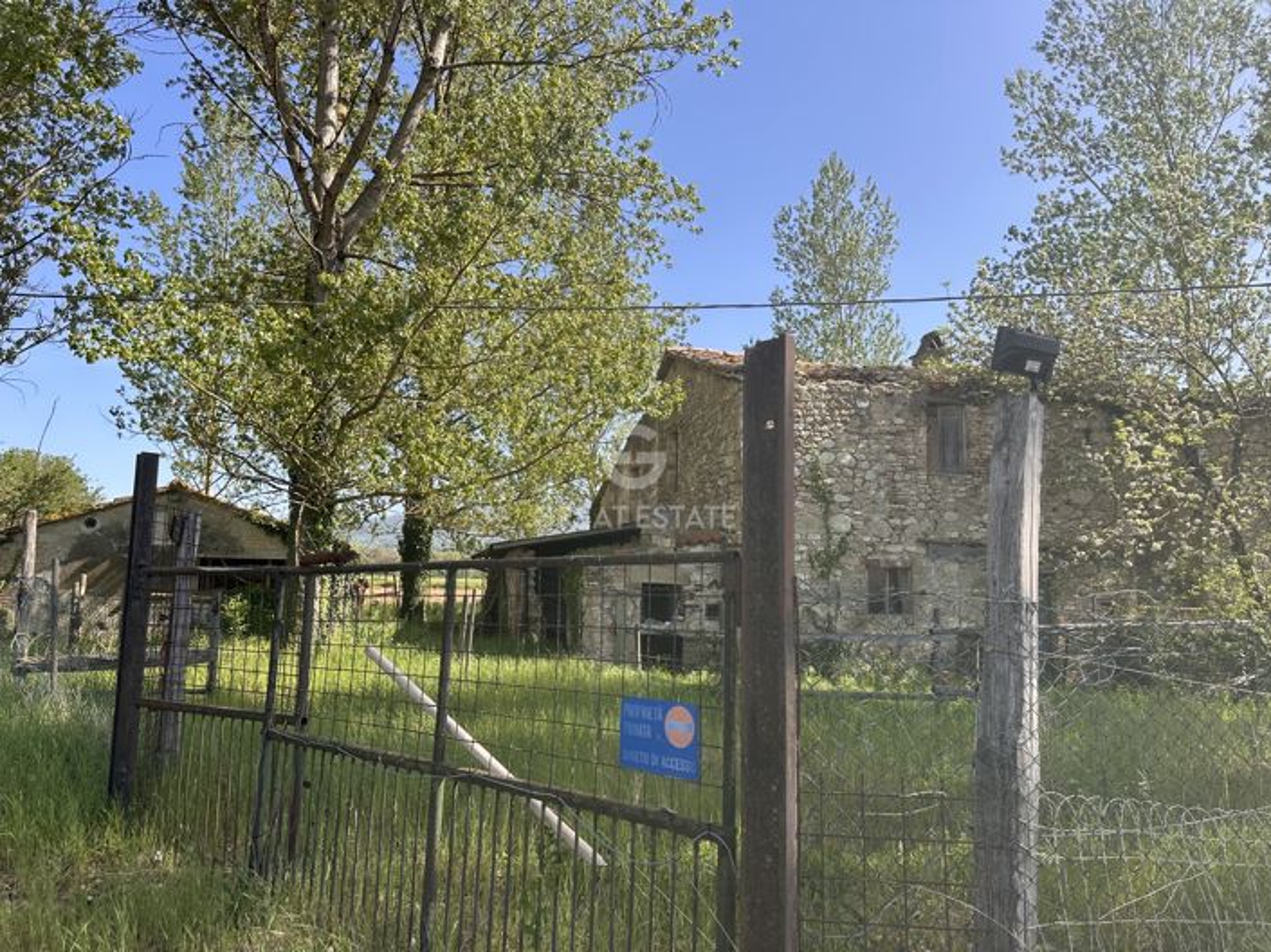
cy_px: 476
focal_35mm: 24
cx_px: 636
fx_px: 881
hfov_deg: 71.6
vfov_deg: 56.8
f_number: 1.78
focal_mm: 6.86
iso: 80
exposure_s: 1/1949
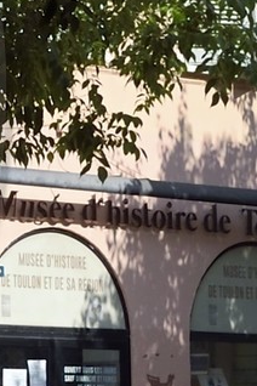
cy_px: 92
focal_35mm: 181
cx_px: -558
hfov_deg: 6.7
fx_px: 1938
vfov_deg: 11.3
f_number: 13
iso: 200
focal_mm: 24
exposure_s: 1/250
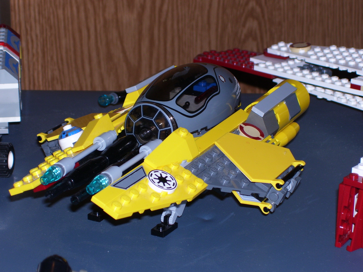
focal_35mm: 111
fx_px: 1164
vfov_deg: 13.3
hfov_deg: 17.7
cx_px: 182
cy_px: 136
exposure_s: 1/90
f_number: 4.6
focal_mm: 18
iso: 80
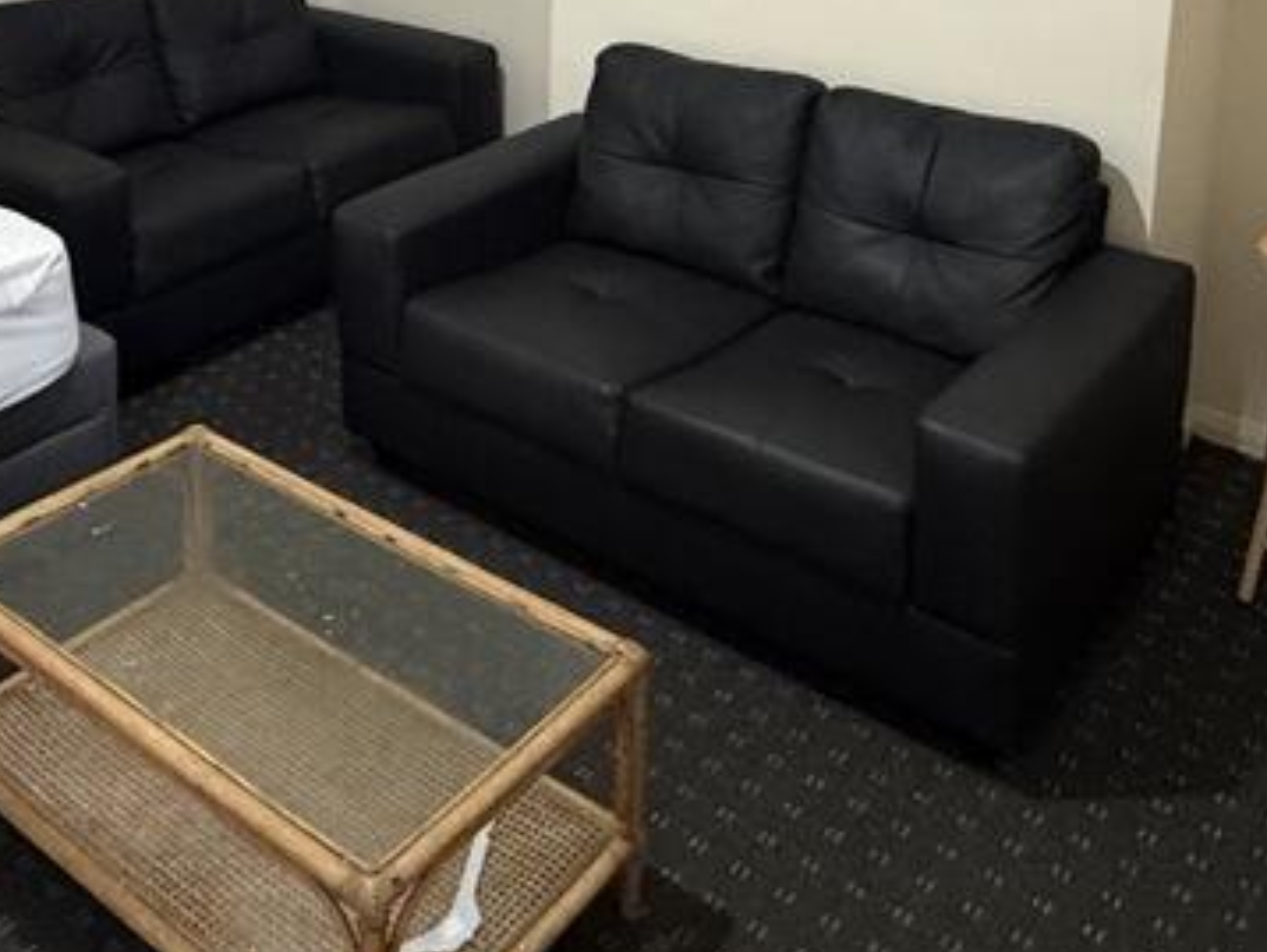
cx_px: 541
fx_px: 1465
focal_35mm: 40
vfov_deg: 32.1
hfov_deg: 46.6
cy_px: -74
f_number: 2.2
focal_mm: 2.22
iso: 500
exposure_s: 1/50
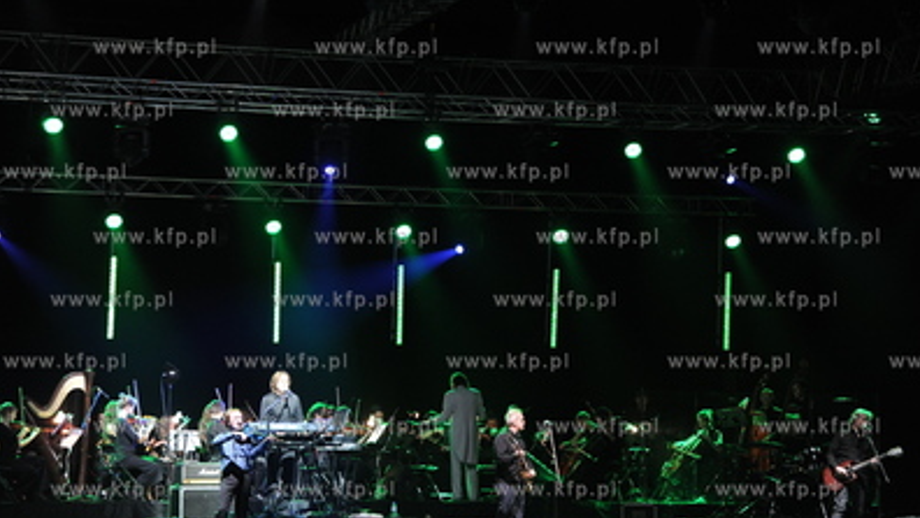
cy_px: 267
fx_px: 3099
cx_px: 458
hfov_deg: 16.9
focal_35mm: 127
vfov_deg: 9.6
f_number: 2.8
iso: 3200
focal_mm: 120
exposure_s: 1/400
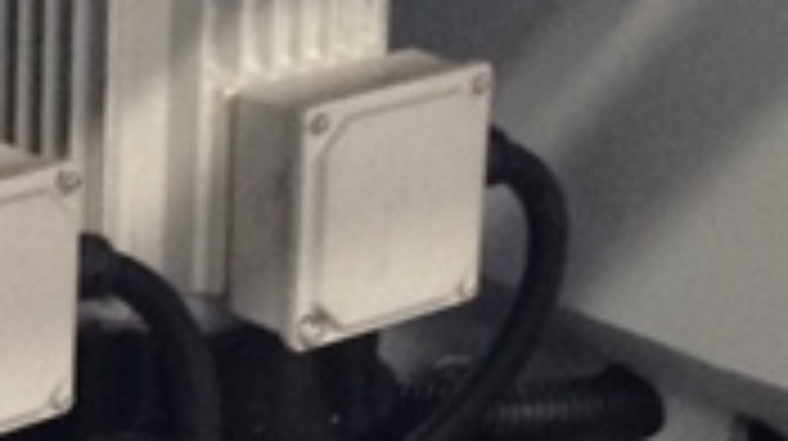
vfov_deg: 6.0
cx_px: -245
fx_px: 4195
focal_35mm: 201
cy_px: 315
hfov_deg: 10.5
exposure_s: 1/20
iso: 125
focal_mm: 4.12
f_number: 2.4
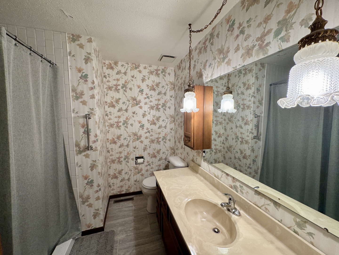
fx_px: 137
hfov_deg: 102.1
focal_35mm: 14
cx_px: 170
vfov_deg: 85.7
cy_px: 128
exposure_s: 1/60
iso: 160
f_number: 2.2
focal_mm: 2.22
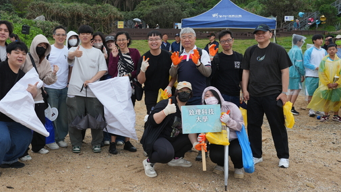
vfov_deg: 28.4
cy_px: 94
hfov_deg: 48.0
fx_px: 380
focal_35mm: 42
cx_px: 131
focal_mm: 29
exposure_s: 1/125
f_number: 4.5
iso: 125
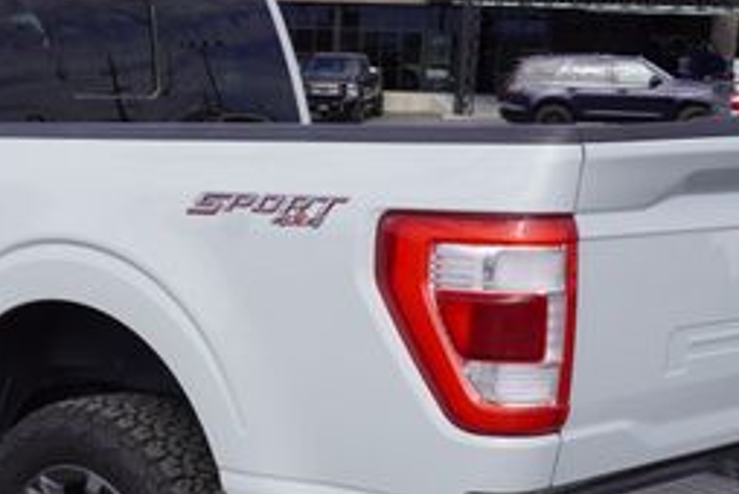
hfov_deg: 25.2
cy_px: 395
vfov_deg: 17.1
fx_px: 1629
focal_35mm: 79
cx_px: 157
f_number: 9
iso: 100
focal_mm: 21
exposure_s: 1/125
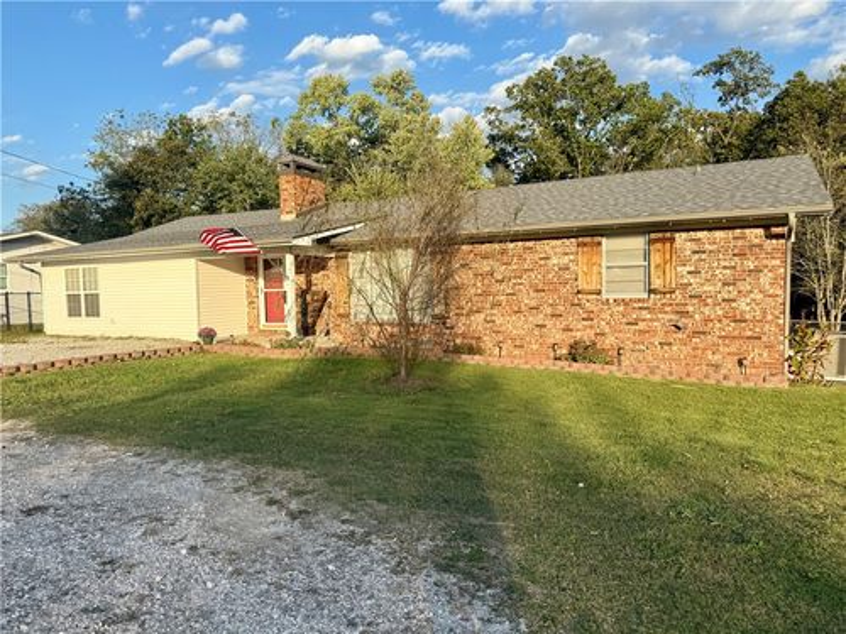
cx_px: 423
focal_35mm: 24
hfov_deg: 71.6
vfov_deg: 56.8
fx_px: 587
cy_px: 317
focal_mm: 6.76
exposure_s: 1/2801
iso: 80
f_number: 1.78
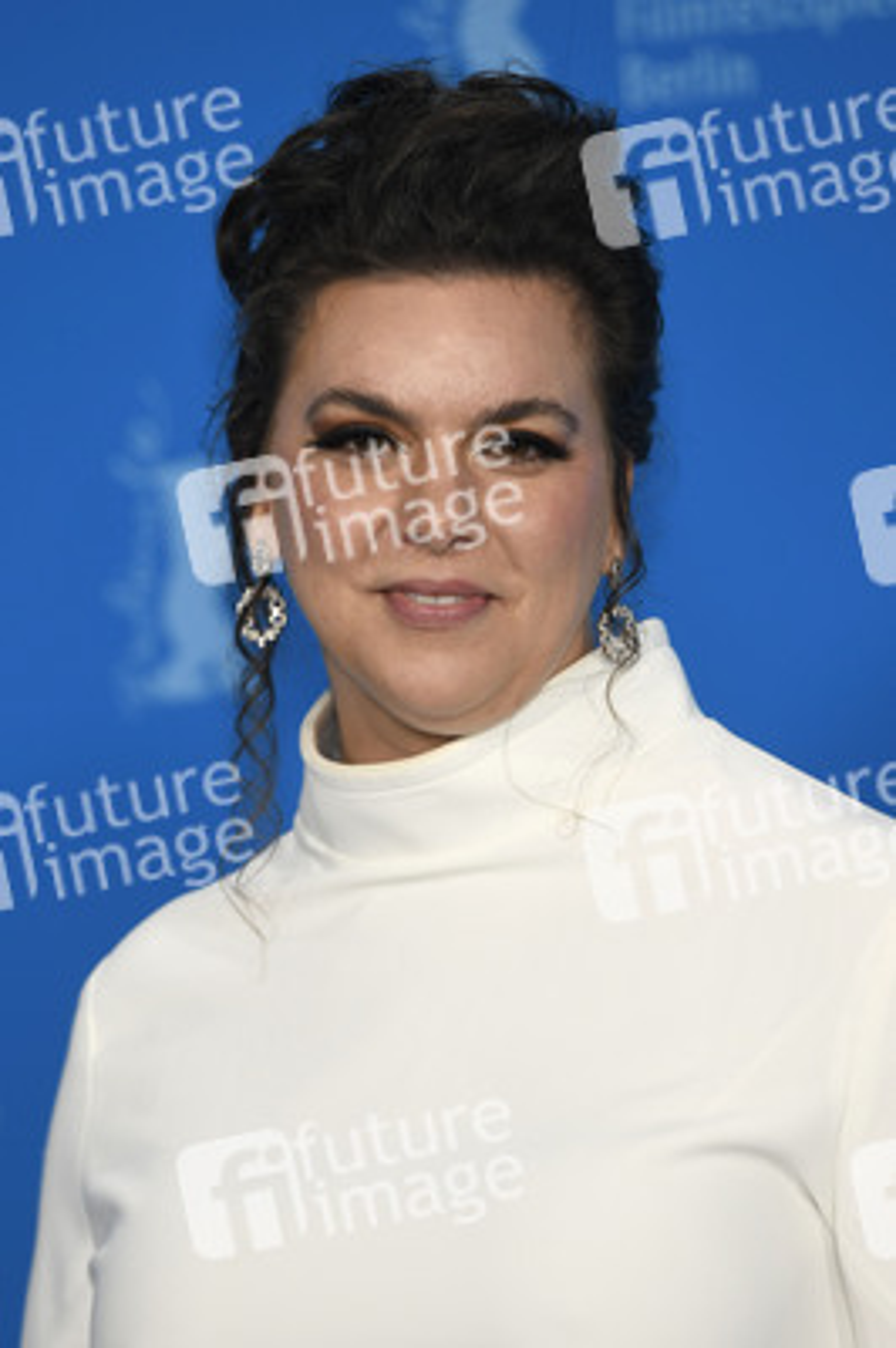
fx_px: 7479
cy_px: 674
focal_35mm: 200
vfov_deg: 10.3
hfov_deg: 6.9
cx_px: 448
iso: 640
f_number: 4
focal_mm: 200
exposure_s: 1/400
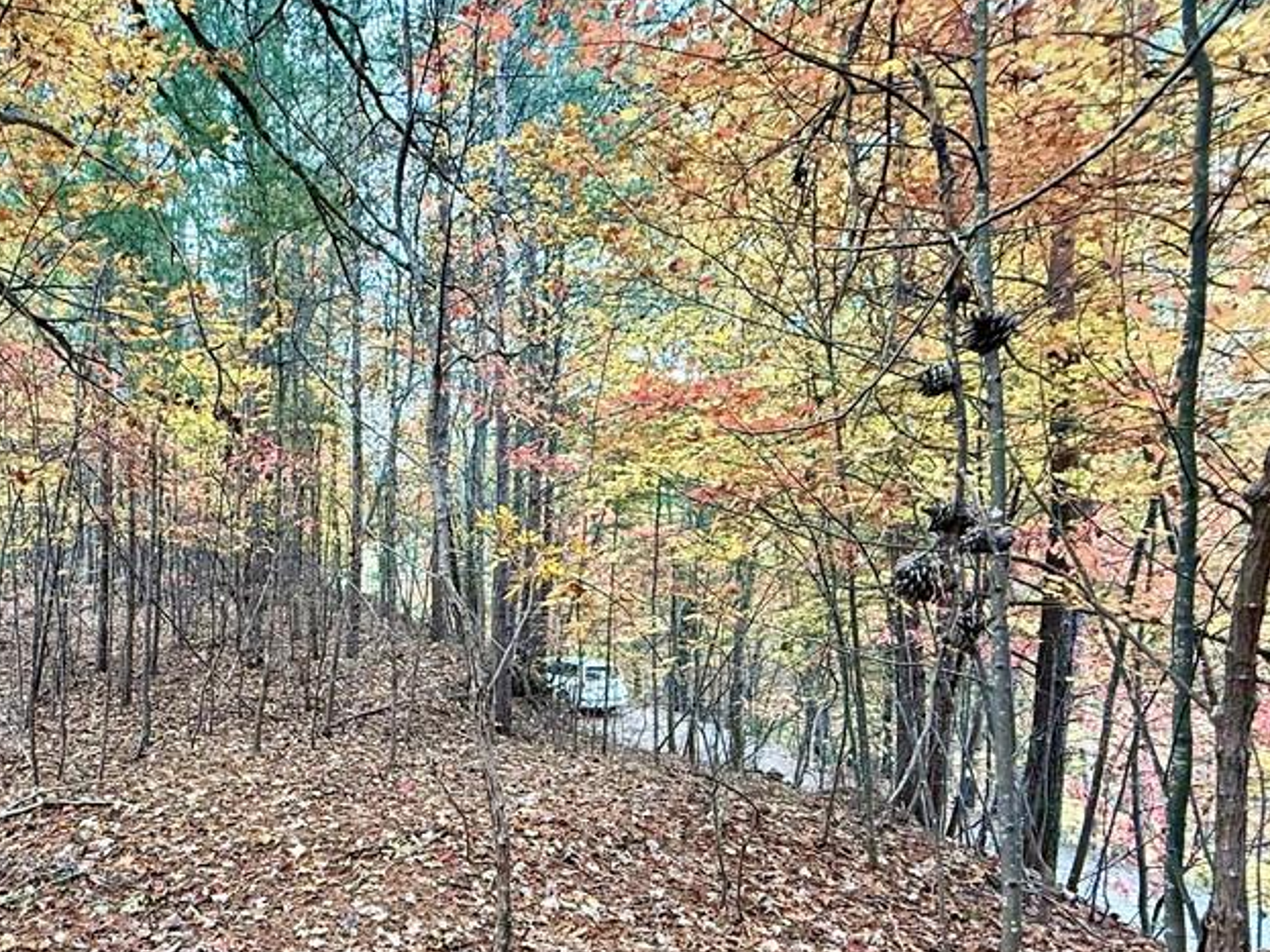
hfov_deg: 71.0
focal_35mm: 23
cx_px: 391
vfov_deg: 56.3
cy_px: 699
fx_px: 844
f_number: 2.2
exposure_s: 1/99
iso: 200
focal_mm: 2.22
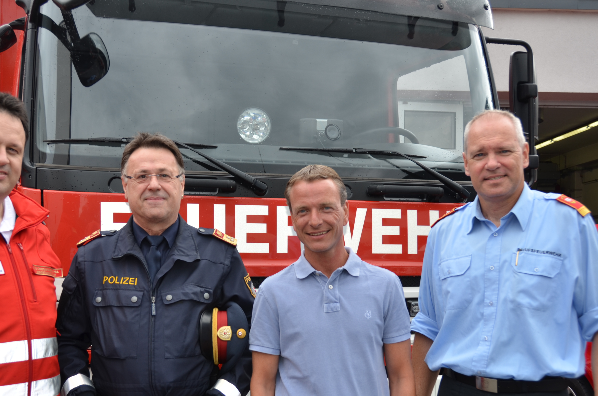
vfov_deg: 28.9
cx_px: 250
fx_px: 763
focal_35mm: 46
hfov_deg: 42.7
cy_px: 274
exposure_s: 1/200
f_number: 3.8
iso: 100
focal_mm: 22
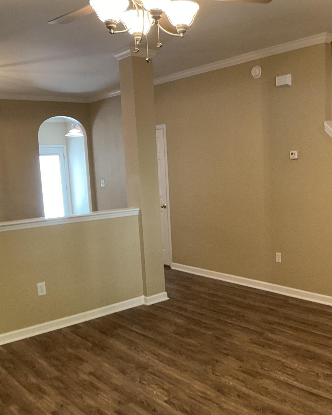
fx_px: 651
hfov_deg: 28.4
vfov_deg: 35.3
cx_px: 220
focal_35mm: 53
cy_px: 234
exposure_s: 1/60
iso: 200
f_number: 1.8
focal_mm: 3
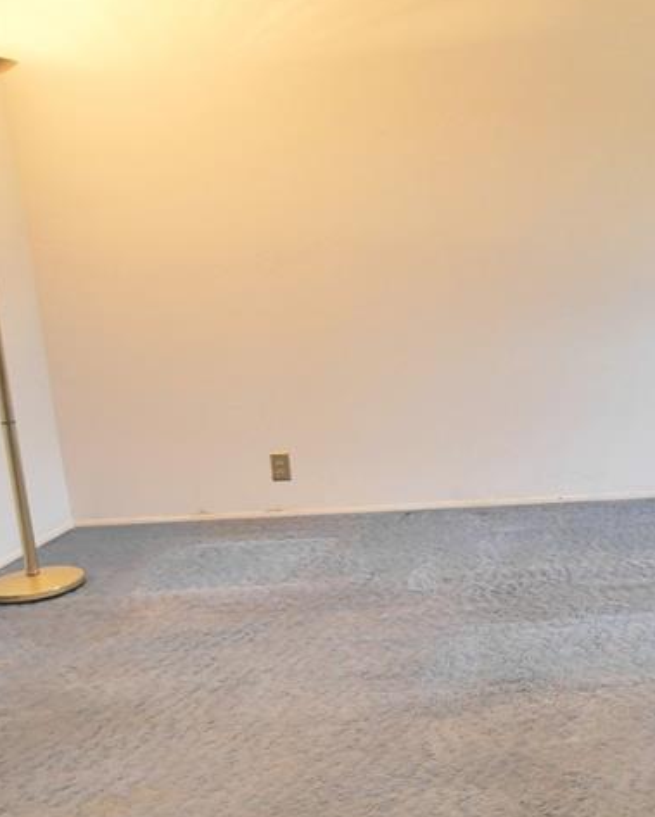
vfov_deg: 47.9
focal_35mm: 38
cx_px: 849
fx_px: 920
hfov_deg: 30.8
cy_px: 430
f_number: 4
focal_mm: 9
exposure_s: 1/50
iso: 800
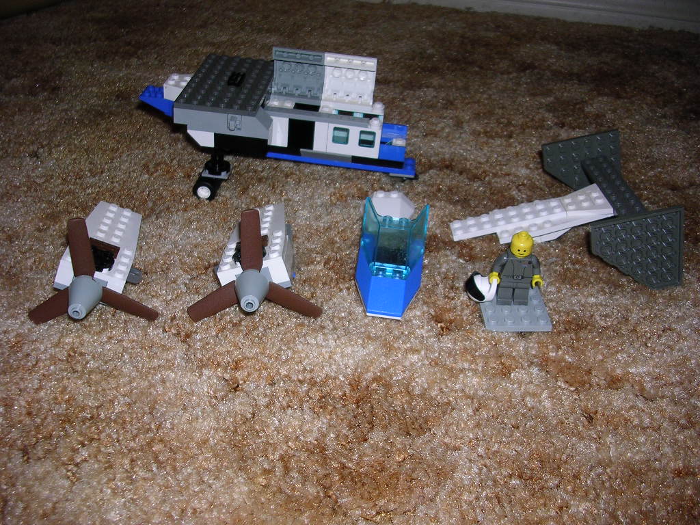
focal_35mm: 38
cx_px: 350
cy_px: 262
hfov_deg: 49.0
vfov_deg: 37.7
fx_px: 768
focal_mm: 5.8
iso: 50
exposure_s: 1/60.1
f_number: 2.8
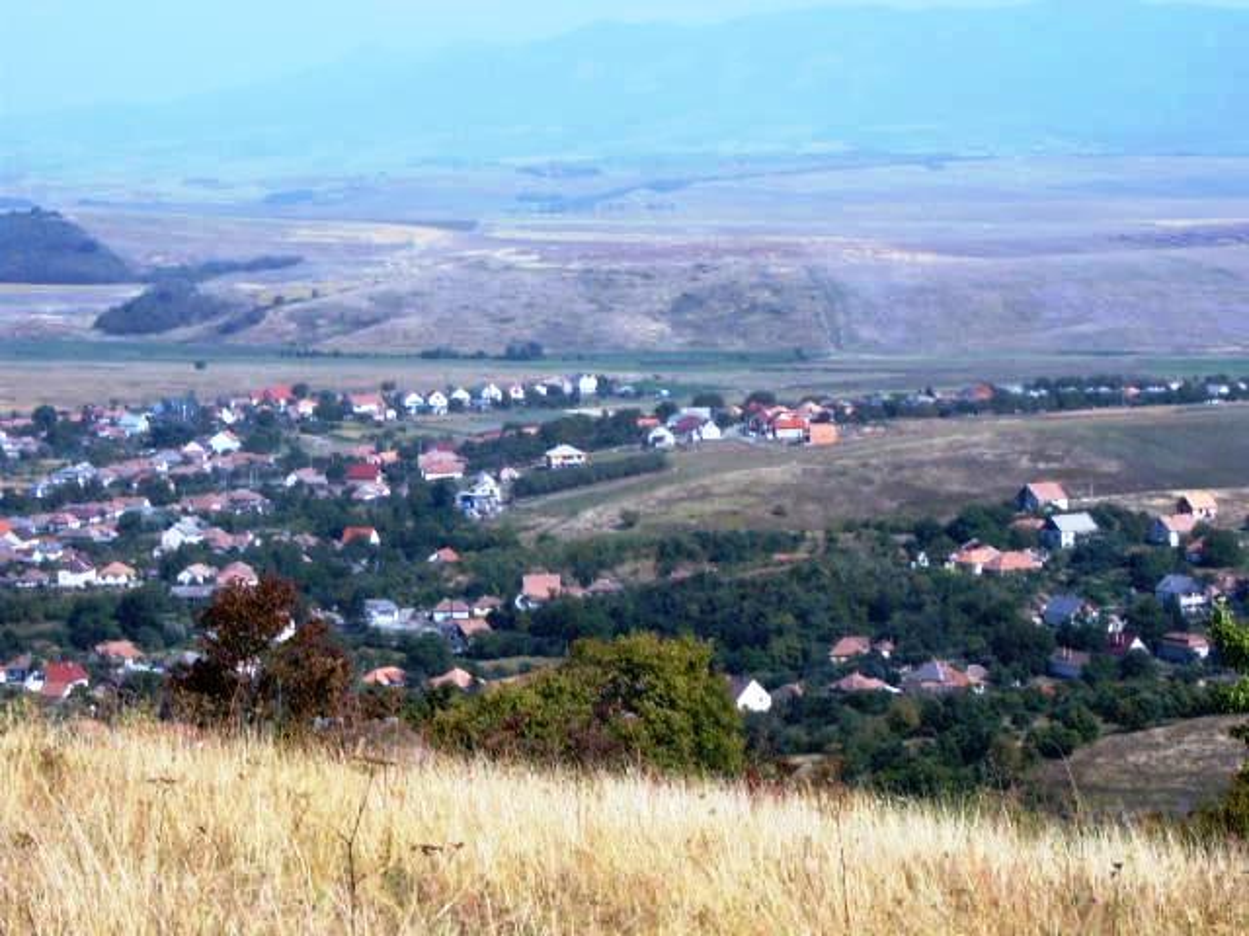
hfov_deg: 17.3
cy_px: 468
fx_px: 4113
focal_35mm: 114
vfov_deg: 13.0
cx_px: 624
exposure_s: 1/90
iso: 63
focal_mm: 17.4
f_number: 10
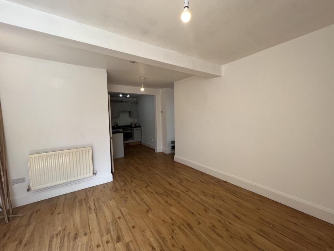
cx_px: 167
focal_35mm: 13
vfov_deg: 89.9
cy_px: 126
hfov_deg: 106.2
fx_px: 125
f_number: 1.8
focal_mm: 1.57
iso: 50
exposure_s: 1/99
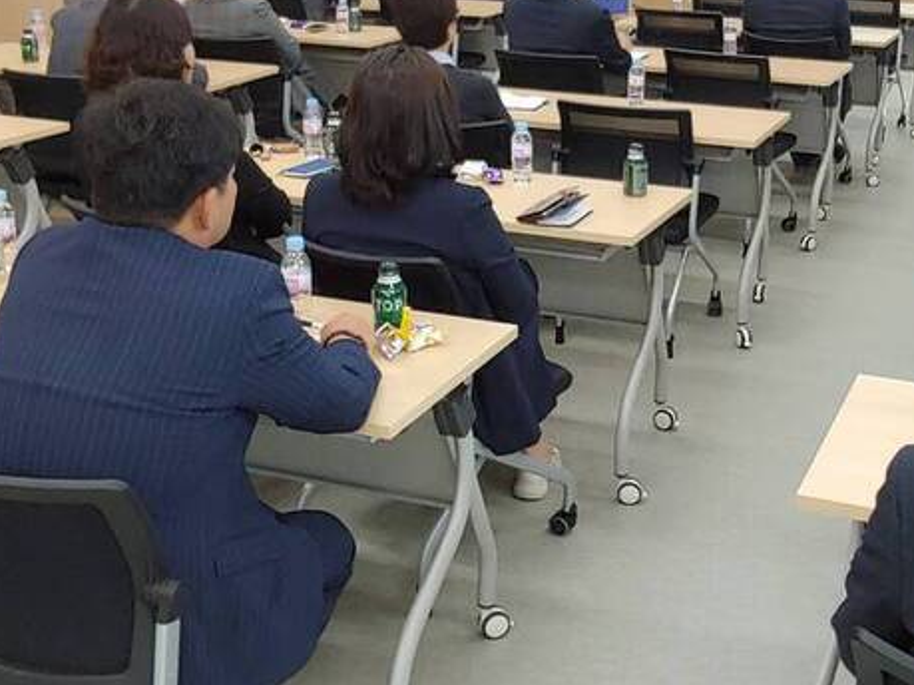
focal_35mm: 49
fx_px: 1293
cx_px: 629
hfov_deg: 38.4
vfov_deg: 29.5
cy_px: 246
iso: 100
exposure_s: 1/30
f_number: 1.9
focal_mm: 2.18
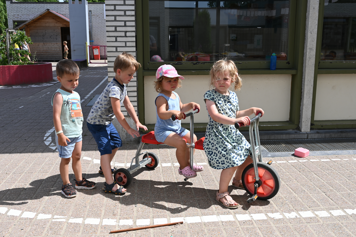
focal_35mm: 36
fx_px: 356
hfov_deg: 53.1
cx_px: 178
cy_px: 118
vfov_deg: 36.9
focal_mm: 24
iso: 100
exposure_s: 1/320
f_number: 6.3
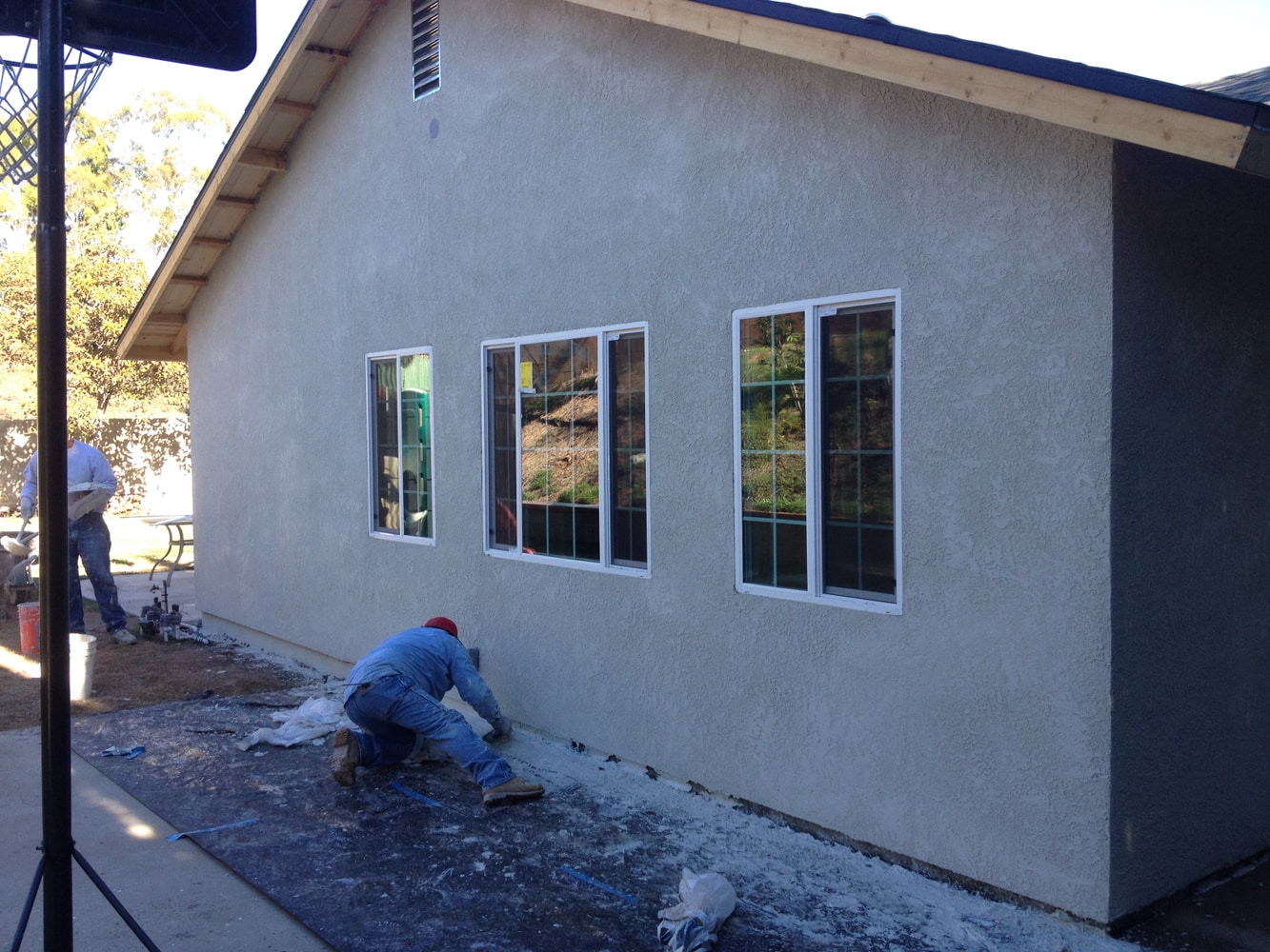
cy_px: 476
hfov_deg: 52.6
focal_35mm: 35
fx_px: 1284
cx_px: 635
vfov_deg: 40.7
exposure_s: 1/232
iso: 50
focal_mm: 4.28
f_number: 2.4
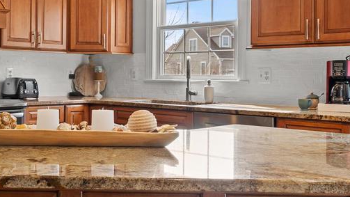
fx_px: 480
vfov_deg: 23.1
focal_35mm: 52
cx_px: 68
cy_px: 73
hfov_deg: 38.5
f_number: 7.1
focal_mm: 11.5
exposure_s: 1/1.67
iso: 200
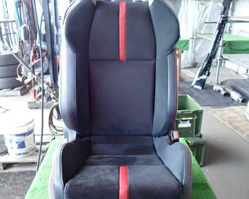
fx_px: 251
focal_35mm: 34
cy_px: 112
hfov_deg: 52.8
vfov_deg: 43.3
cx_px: 129
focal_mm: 4.5
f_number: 2
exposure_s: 1/30
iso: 250
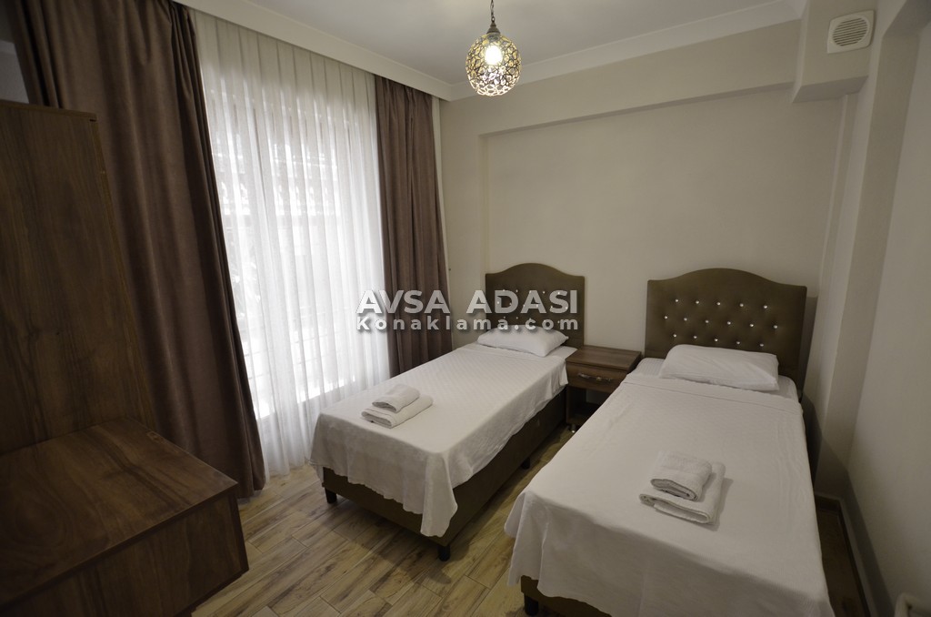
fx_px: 387
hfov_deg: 100.5
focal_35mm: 15
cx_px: 466
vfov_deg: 77.1
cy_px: 308
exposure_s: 1/60
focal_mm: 10
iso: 800
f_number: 4
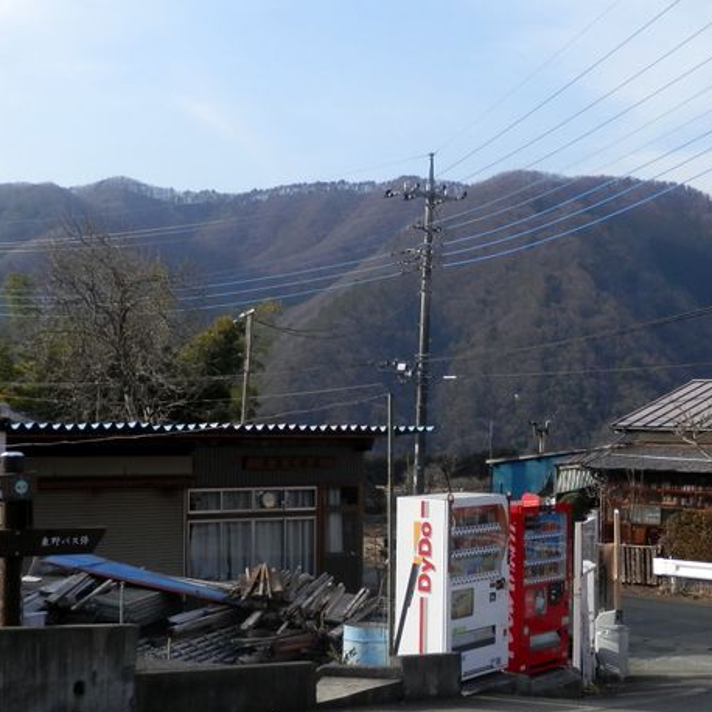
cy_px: 429
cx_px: 432
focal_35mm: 51
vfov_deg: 33.3
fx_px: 1187
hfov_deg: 33.3
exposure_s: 1/640
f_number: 3.4
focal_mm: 6
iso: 80
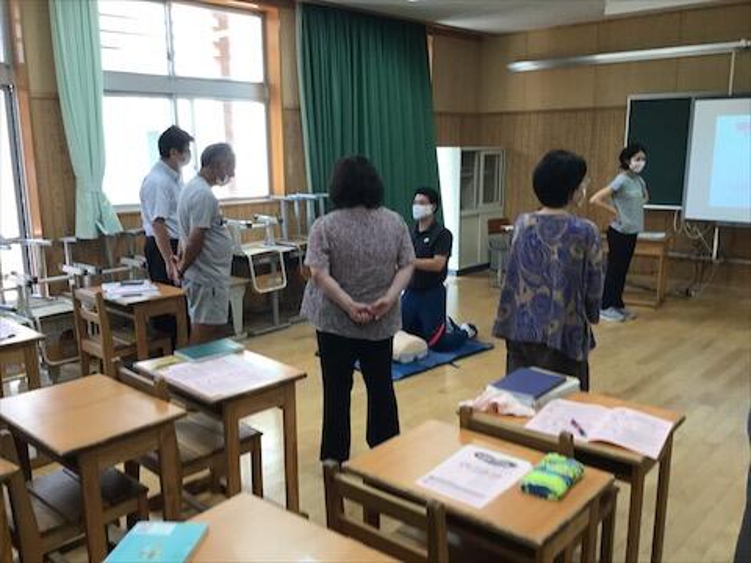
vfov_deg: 45.4
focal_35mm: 31
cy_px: 282
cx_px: 376
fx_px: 673
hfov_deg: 58.4
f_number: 2.4
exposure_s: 1/30
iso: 25
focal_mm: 3.3
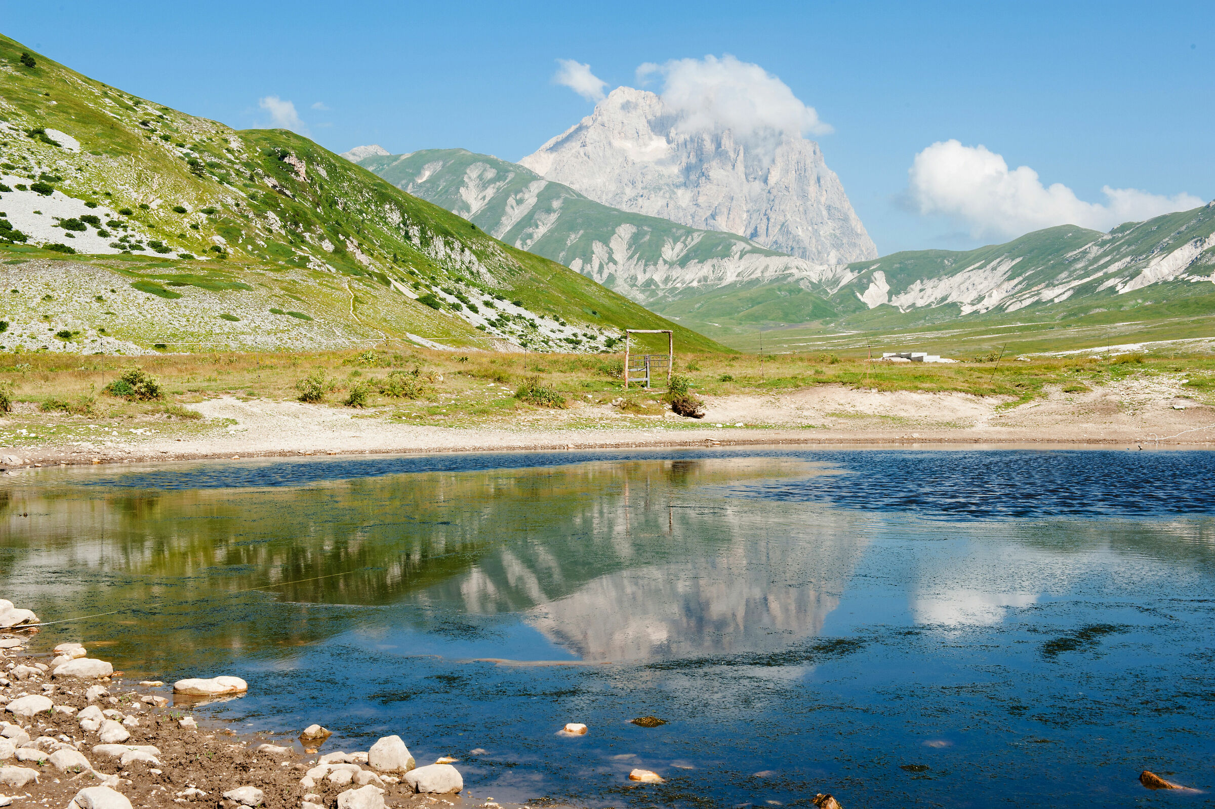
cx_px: 608
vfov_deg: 28.0
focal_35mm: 48
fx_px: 1619
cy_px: 404
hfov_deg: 41.1
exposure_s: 1/125
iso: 200
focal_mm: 48
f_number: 16
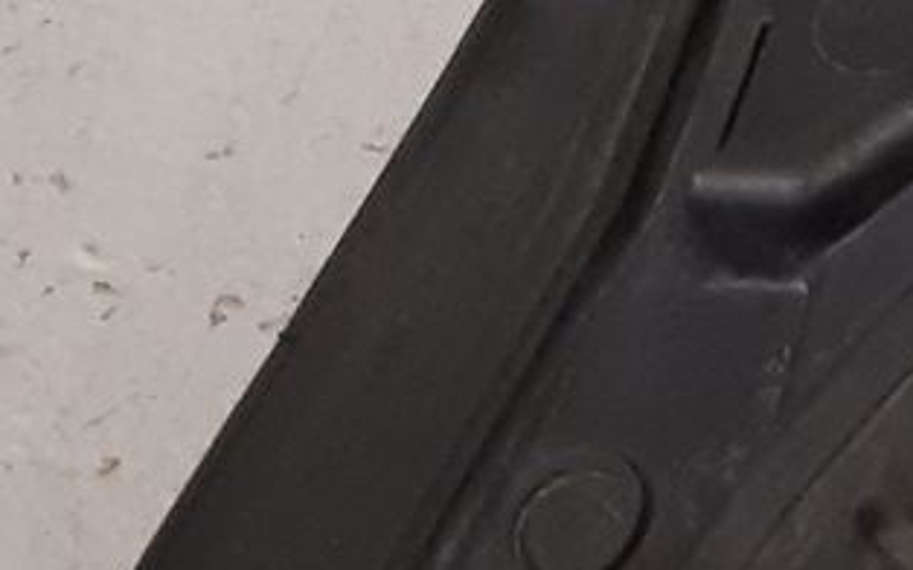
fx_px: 4477
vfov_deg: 7.0
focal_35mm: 180
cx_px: 1878
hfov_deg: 10.6
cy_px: -628
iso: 200
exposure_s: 1/50
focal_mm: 3.93
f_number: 1.7
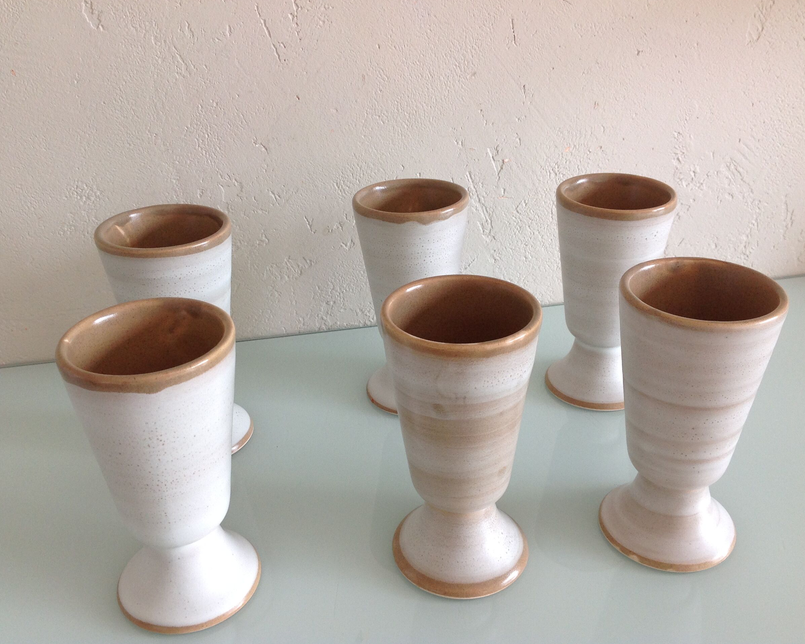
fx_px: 882
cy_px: 322
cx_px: 409
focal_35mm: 37
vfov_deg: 40.1
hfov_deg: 49.1
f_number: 2.4
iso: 64
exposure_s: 1/60
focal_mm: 4.28
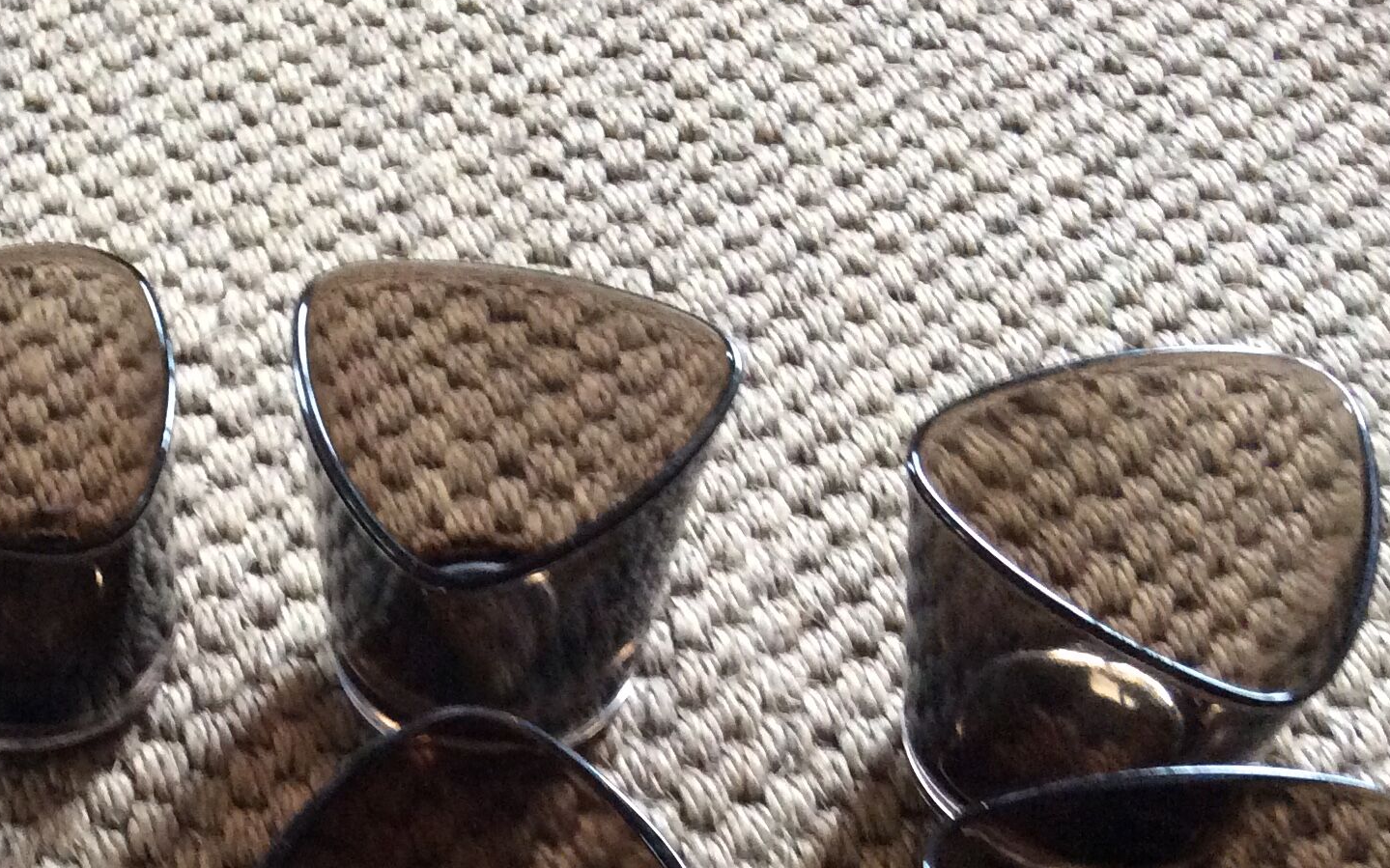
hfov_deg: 32.9
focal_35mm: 61
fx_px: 2311
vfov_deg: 20.6
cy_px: 860
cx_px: 376
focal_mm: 3.3
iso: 250
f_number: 2.4
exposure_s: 1/25
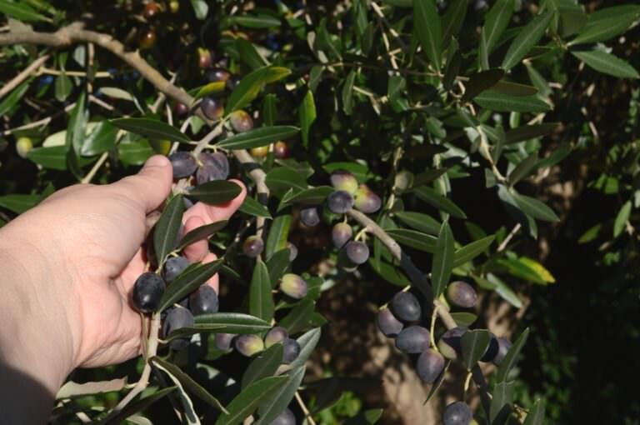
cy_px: 212
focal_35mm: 54
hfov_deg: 36.9
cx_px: 320
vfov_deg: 25.0
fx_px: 959
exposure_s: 1/320
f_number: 9
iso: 200
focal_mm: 36
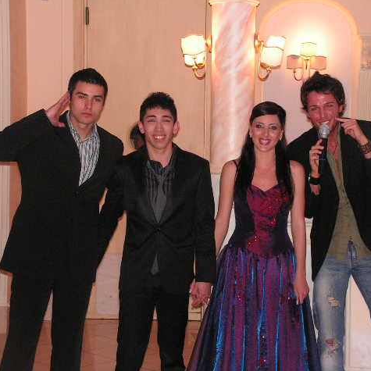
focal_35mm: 81
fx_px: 982
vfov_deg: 21.4
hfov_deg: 21.3
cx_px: 248
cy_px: 185
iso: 200
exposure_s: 1/80
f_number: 3.3
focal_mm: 11.4
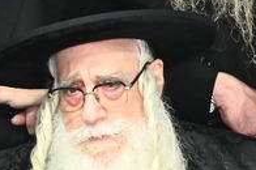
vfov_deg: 4.3
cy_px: 135
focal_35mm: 322
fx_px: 2286
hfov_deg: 6.4
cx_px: 12
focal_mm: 45
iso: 2500
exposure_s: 1/200
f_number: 6.3
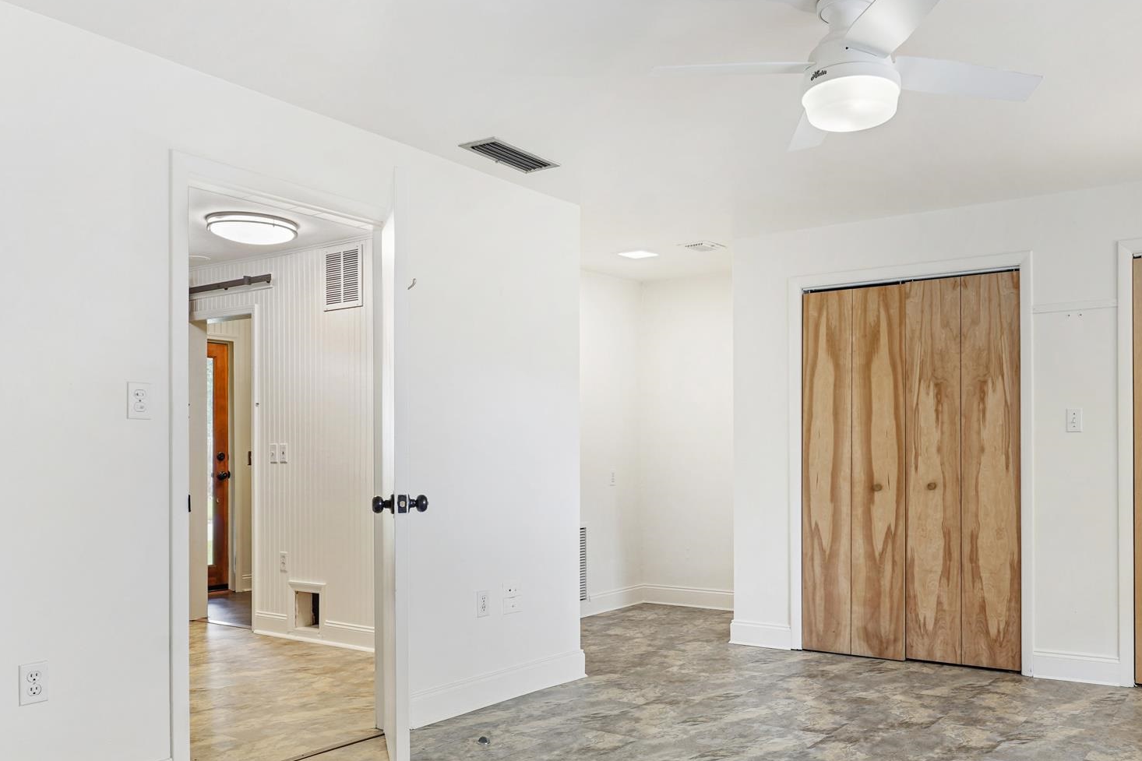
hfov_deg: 62.5
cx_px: 736
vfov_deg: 44.7
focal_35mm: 29
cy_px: 453
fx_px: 920
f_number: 8
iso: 100
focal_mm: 17
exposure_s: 2
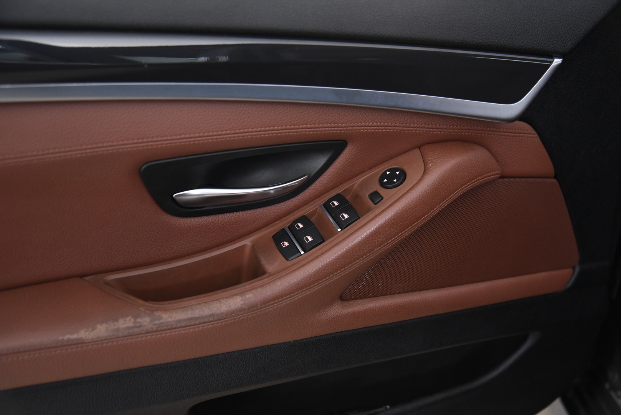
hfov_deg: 42.7
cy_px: 208
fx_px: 794
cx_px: 310
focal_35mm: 46
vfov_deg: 29.3
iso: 4000
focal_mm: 46
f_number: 4
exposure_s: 1/30
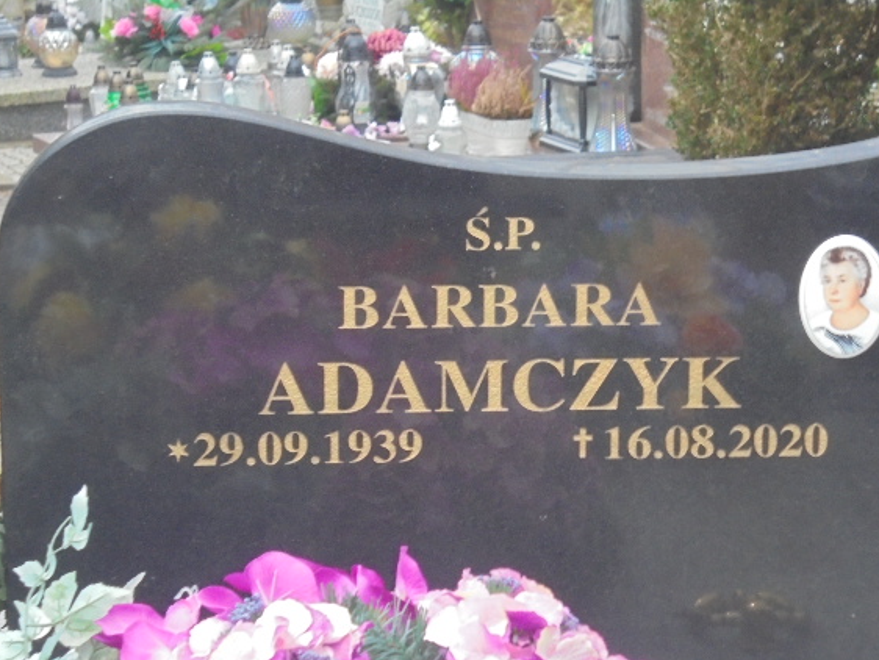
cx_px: 477
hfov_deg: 18.4
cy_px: 374
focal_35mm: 107
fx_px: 2718
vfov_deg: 13.8
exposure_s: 1/13
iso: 400
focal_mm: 16.9
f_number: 4.7
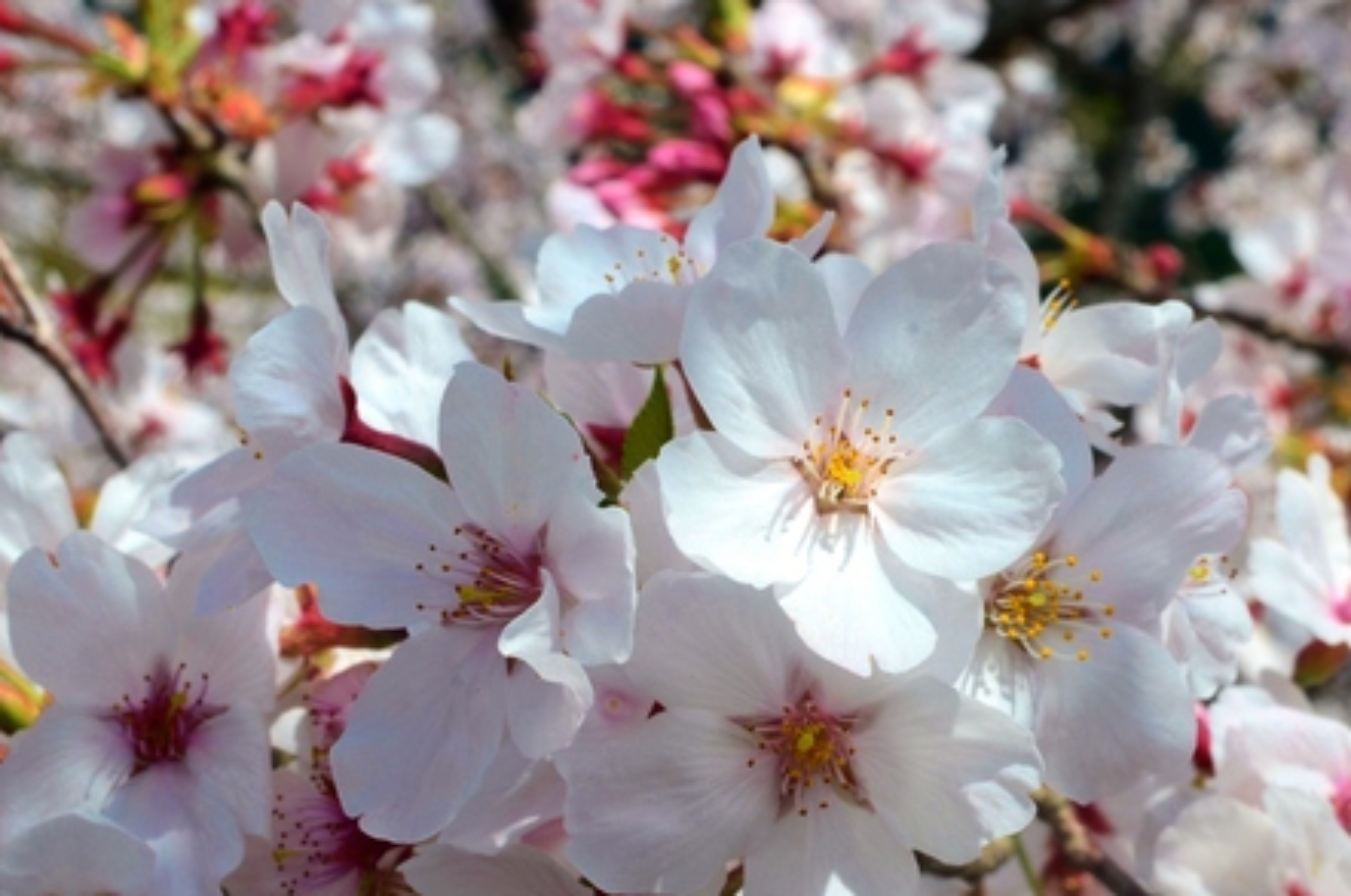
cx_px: 720
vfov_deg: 17.4
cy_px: 657
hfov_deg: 26.1
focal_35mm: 78
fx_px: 2912
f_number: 16
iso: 100
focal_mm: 35
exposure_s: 1/100
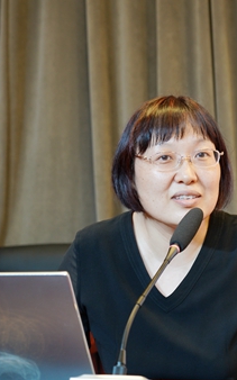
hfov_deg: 14.3
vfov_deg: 22.8
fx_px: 941
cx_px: 170
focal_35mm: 91
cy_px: 207
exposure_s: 1/60
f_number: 5
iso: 800
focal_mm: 54
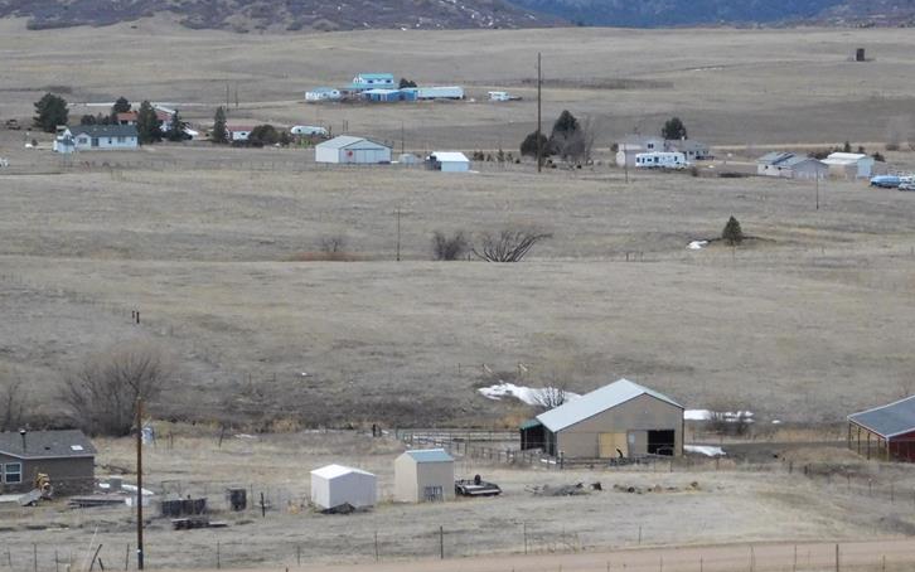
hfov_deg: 14.1
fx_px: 3691
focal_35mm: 148
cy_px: 292
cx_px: 454
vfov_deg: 8.9
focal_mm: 17.6
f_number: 9.2
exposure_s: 1/800
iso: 800
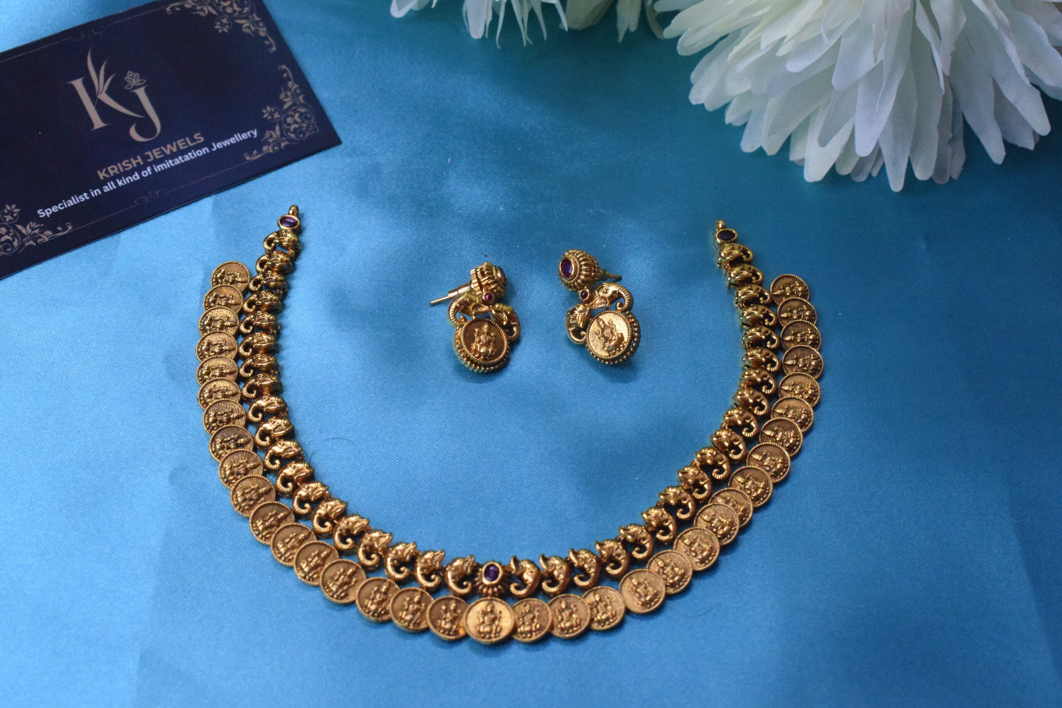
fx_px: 1549
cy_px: 354
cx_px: 531
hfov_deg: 37.8
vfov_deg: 25.8
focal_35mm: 52
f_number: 11
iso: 6400
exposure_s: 1/60
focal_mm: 35
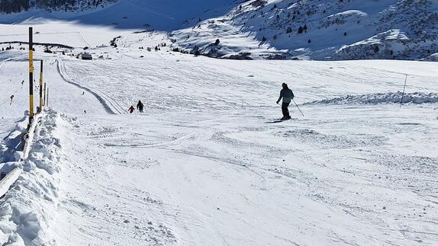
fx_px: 523
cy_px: 1
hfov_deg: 42.3
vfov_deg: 25.3
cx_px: 57
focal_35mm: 45
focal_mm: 5.54
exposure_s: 1/6993
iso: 40
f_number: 1.8
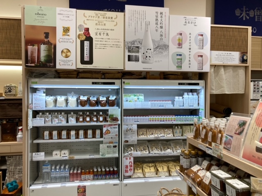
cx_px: 131
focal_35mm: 28
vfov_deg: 49.7
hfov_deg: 63.4
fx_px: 212
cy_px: 98
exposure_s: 1/100
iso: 40
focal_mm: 3.99
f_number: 1.8
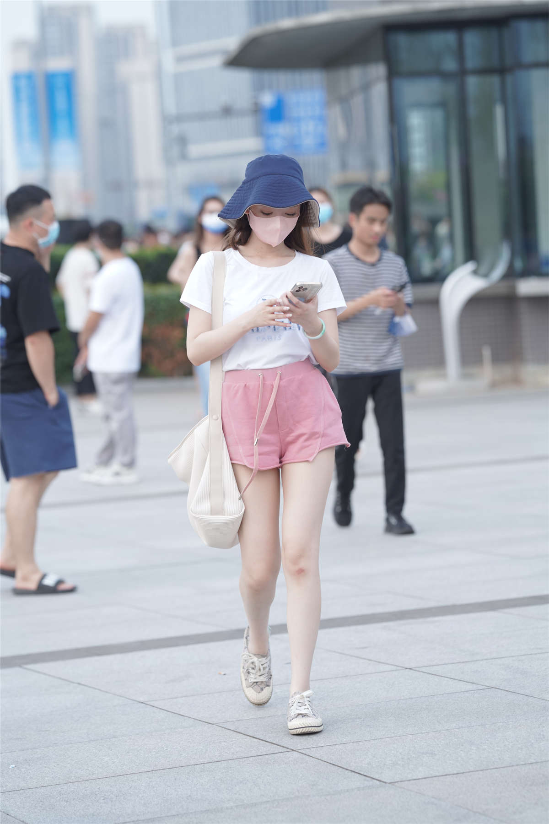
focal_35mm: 135
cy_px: 412
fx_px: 3088
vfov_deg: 15.2
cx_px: 274
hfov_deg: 10.2
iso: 400
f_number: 3.2
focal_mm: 135
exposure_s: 1/500
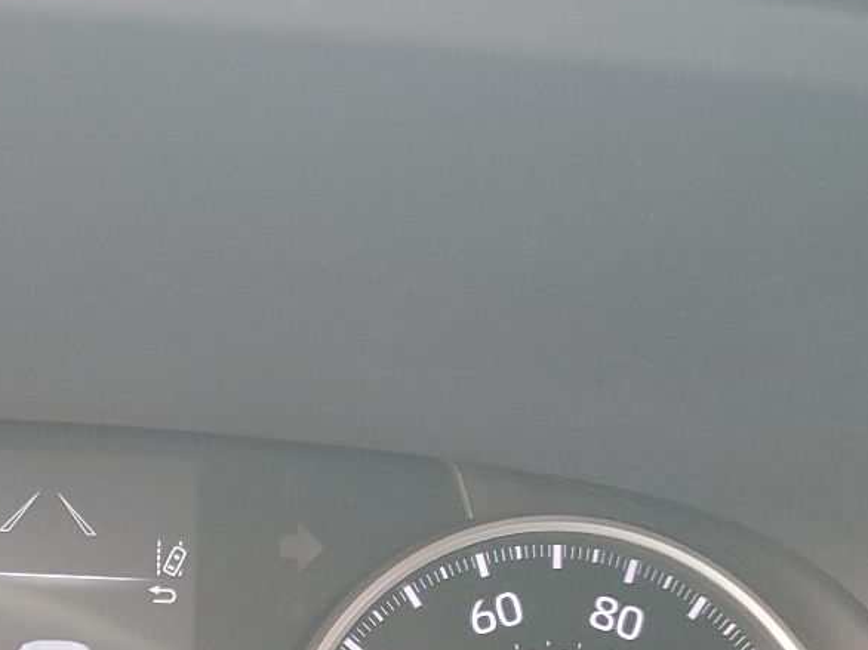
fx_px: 1780
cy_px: 723
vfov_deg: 19.8
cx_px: 25
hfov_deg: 26.2
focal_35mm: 71
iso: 78
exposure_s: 1/60.2
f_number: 1.5
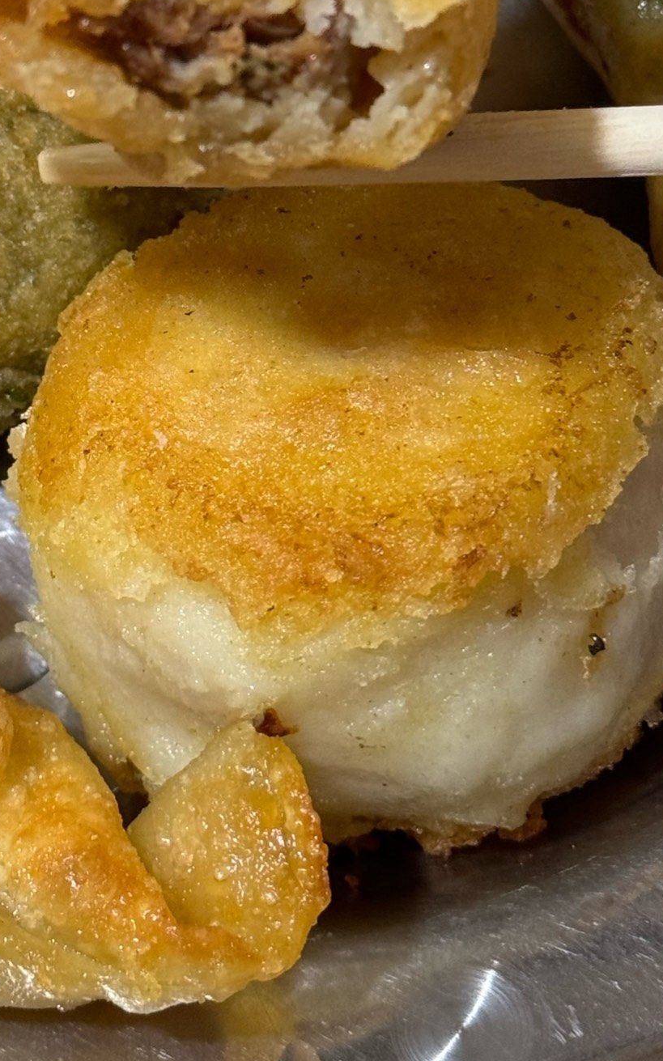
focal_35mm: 106
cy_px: 320
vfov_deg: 19.6
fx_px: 3065
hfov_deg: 12.3
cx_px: 208
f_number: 1.78
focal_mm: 6.76
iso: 200
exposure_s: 1/50
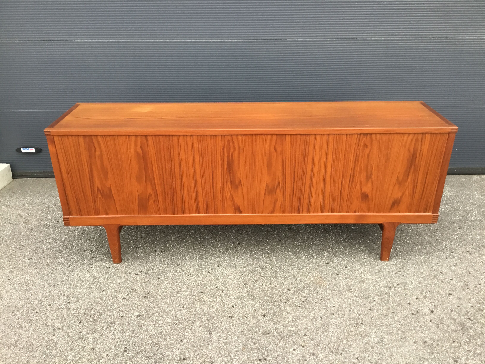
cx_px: 242
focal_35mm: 31
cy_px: 182
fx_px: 434
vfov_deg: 45.4
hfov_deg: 58.4
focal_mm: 3.3
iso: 25
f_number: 2.4
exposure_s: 1/33
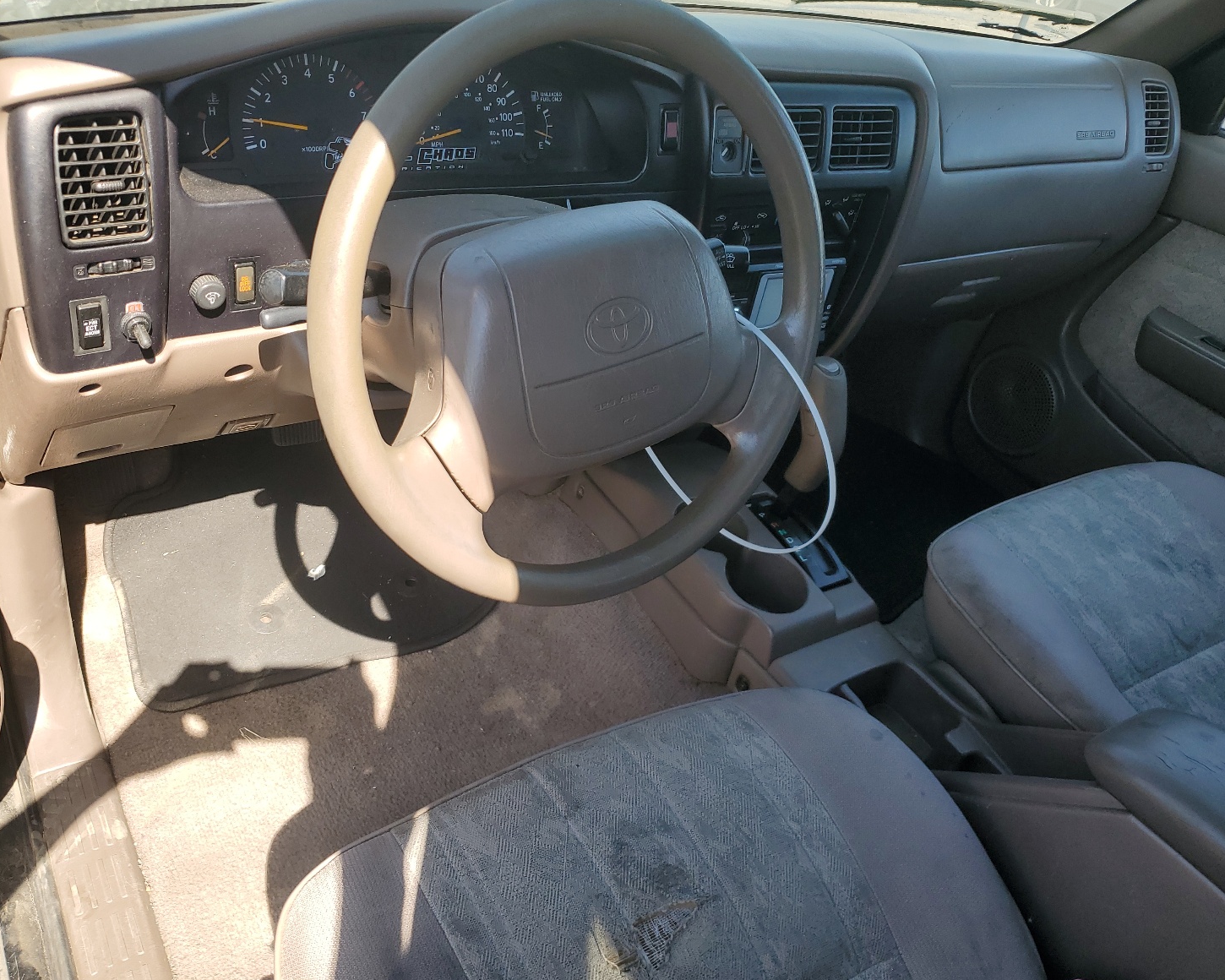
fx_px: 1015
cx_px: 564
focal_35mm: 28
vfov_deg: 51.5
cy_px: 478
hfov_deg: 62.1
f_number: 1.5
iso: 50
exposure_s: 1/556
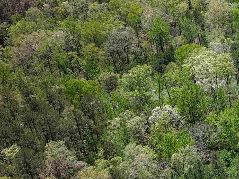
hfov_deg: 21.9
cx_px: 353
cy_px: 98
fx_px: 518
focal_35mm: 75
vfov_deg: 19.6
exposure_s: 1/15
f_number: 1.8
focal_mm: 8.67
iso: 160
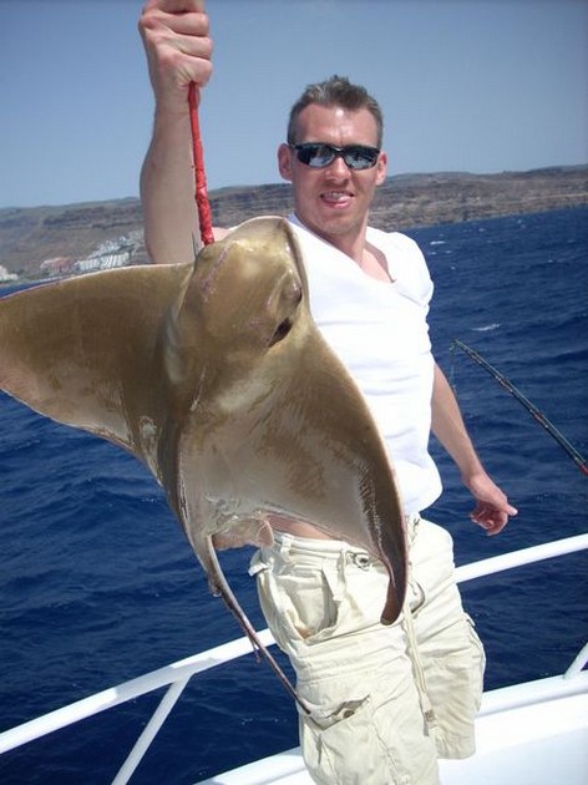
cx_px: 294
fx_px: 839
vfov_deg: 50.2
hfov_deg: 38.6
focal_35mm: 37
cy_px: 392
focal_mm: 6.2
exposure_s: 1/354
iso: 64
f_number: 5.6
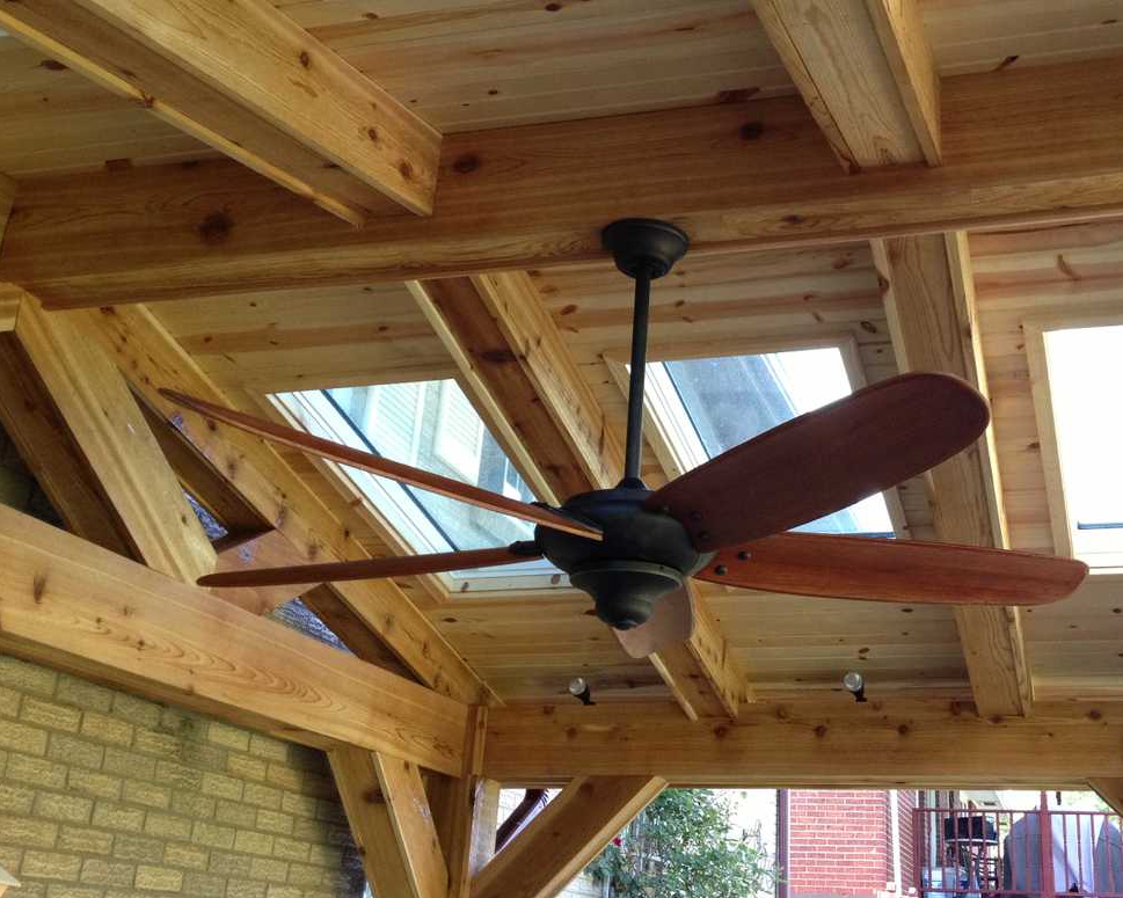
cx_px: 750
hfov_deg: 39.1
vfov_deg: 32.1
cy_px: 431
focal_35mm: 47
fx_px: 1562
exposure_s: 1/120
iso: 125
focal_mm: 4.28
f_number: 2.4
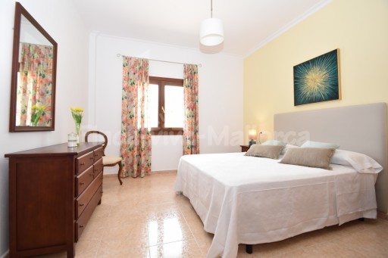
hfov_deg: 100.4
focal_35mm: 15
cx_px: 194
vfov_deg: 77.3
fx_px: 162
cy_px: 129
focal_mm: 10
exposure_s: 1/80
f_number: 4.5
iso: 400
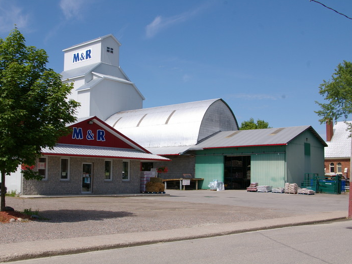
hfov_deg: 43.7
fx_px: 437
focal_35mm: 43
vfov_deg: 33.6
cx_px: 152
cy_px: 132
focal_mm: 26
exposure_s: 1/350
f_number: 11
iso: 200
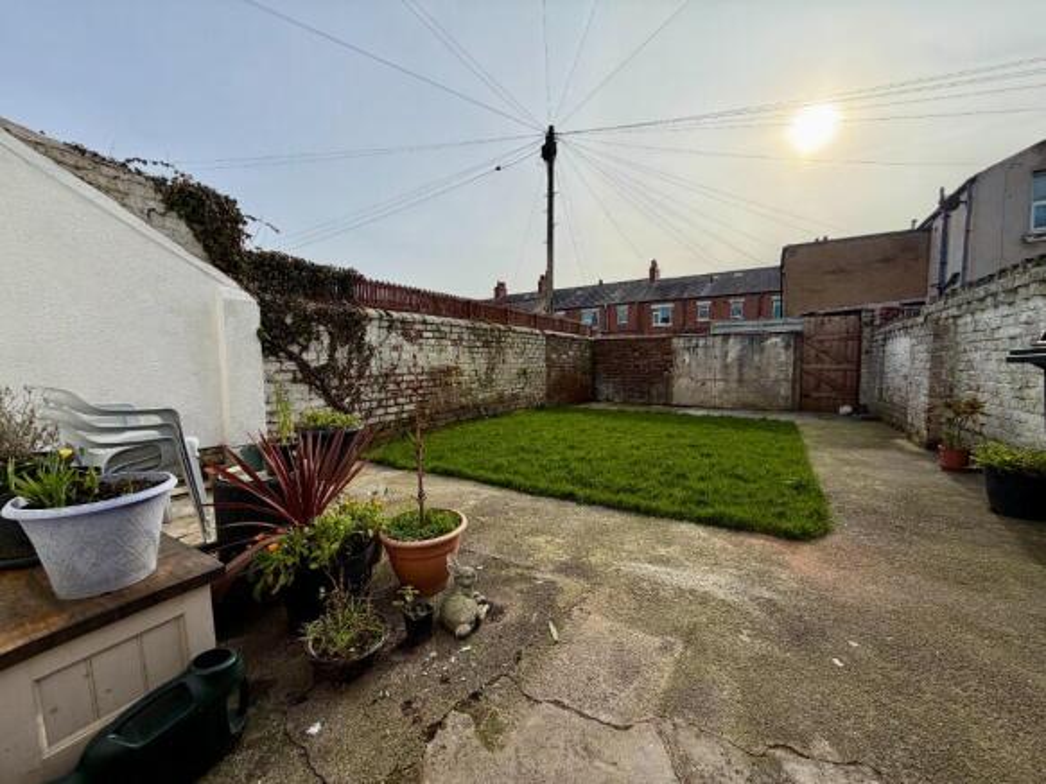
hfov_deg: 102.1
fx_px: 423
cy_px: 392
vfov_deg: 85.7
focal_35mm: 14
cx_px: 523
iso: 25
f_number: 2.2
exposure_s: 1/1235
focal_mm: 2.22
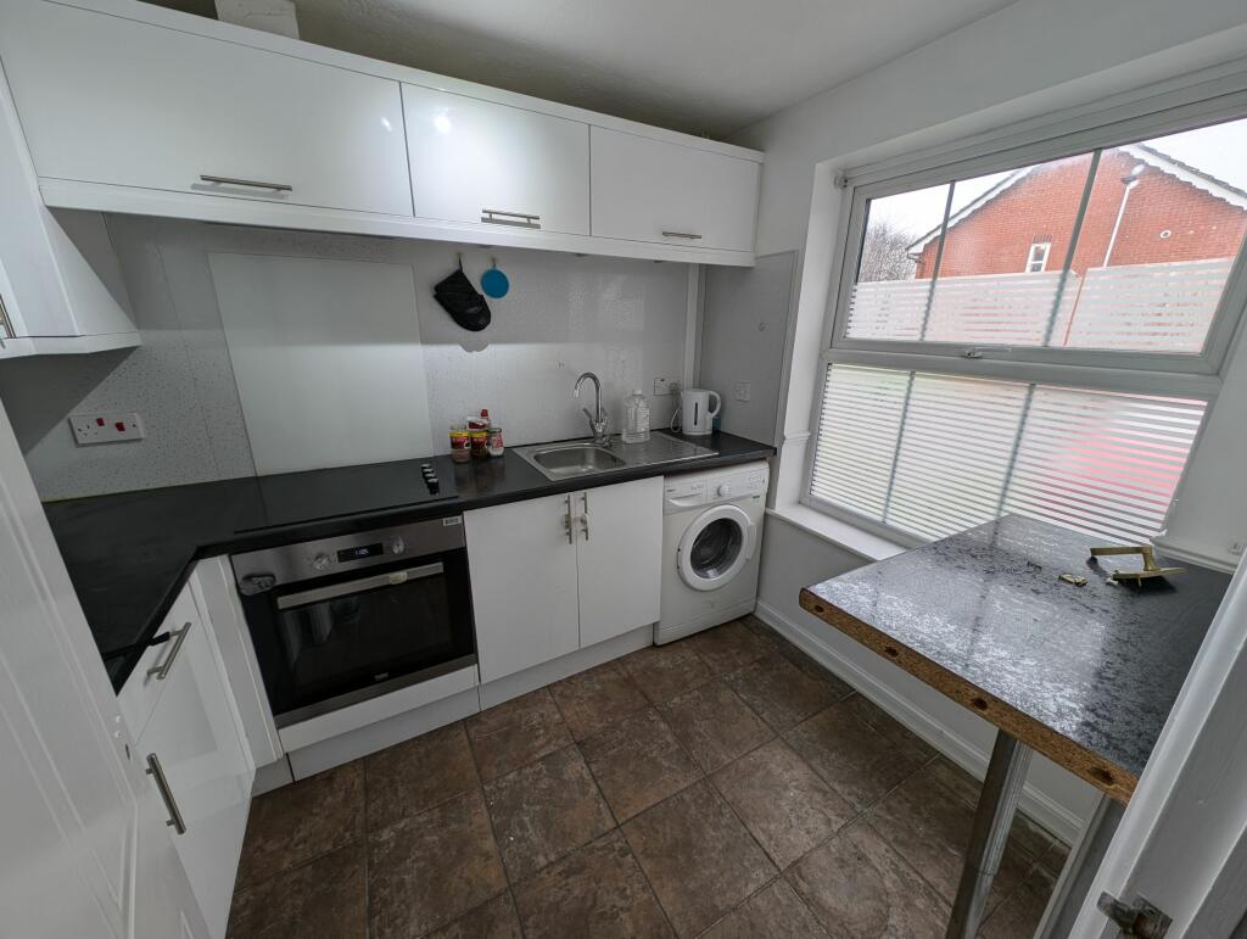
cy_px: 470
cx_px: 624
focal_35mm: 12
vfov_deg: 94.6
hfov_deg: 110.5
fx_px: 433
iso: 38
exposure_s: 1/61.2
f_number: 1.95
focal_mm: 2.23
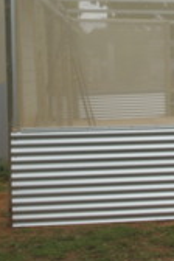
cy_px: 64
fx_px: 819
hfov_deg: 11.0
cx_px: 345
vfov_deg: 18.0
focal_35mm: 113
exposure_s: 1/90
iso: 100
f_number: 11
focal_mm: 23.13
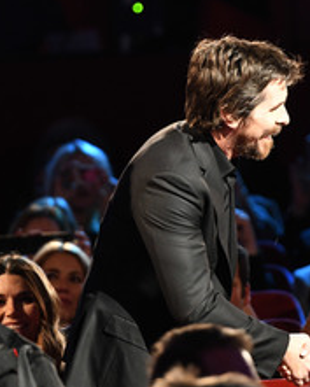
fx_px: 4378
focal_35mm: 382
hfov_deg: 4.0
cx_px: 316
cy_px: 228
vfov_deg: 5.1
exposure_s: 1/125
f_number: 3.2
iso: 3200
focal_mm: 200
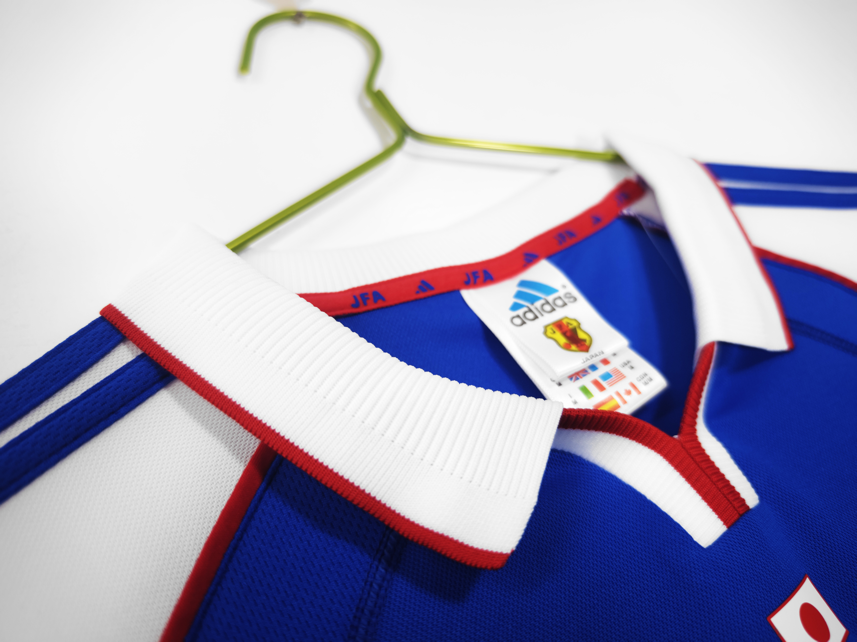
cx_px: 428
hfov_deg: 73.9
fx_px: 569
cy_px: 321
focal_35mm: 23
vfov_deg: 58.9
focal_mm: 8.67
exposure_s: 1/100
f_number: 1.75
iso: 159
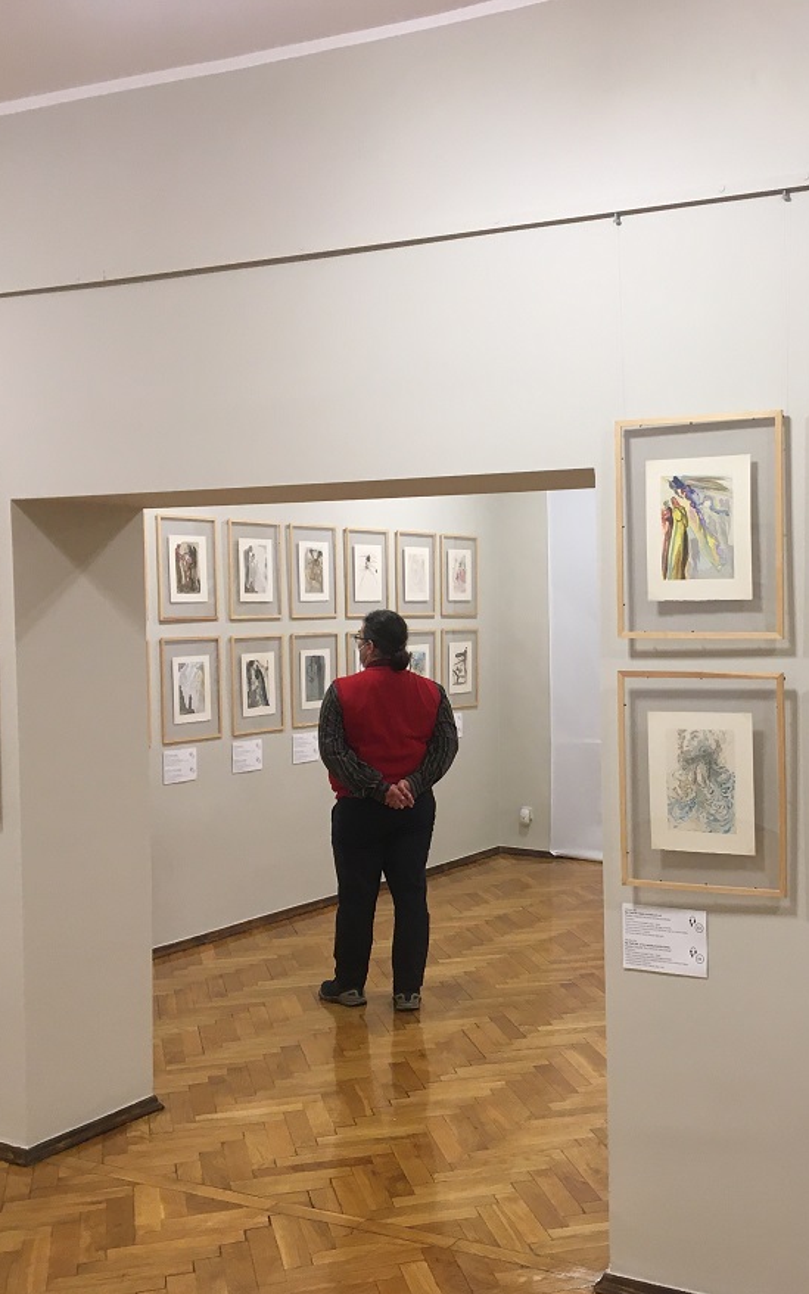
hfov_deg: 30.0
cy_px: 660
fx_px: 1481
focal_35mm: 42
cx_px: 614
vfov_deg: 47.2
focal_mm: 4.15
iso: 80
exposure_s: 1/33
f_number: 2.2
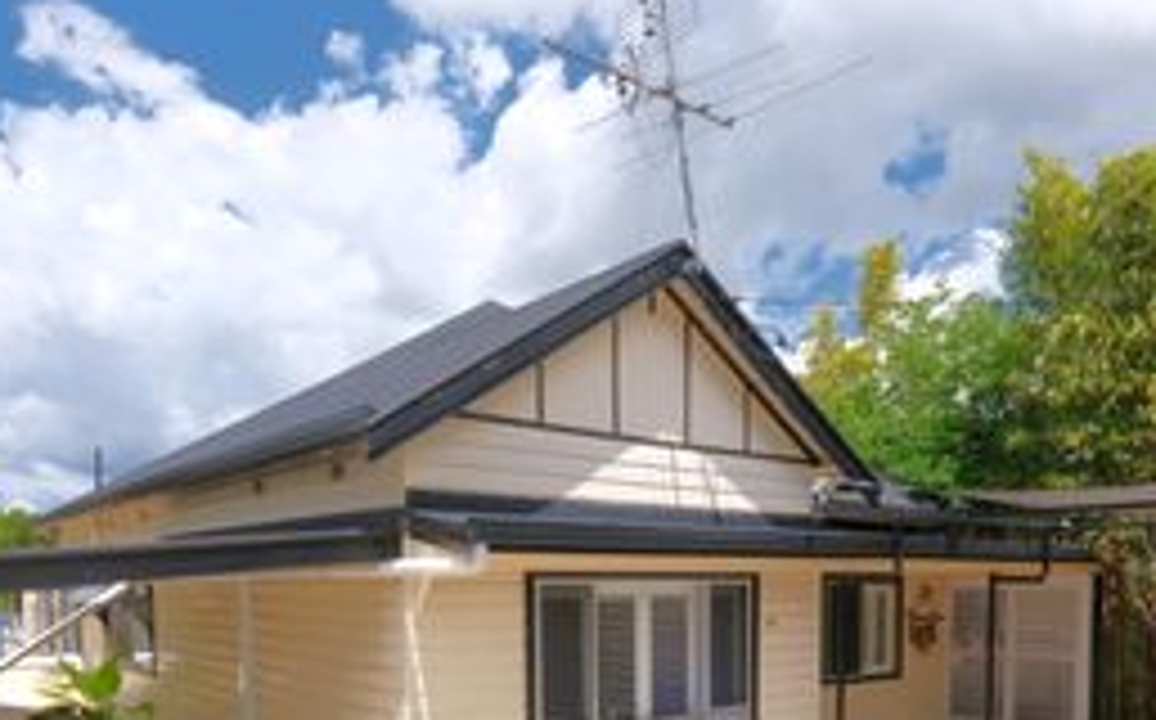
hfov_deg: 66.4
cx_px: 634
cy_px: 646
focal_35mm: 28
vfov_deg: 41.0
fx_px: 881
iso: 400
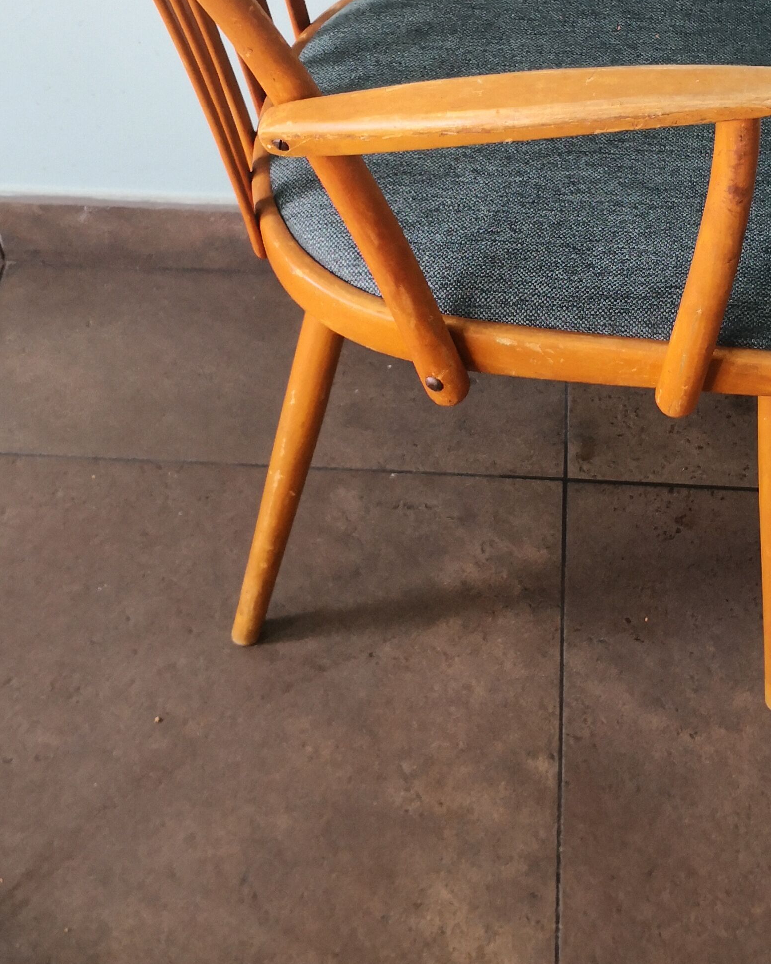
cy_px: 332
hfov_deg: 28.0
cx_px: 501
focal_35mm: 54
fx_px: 1541
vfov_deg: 34.5
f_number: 1.6
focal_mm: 3.95
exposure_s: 1/33.3
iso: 200
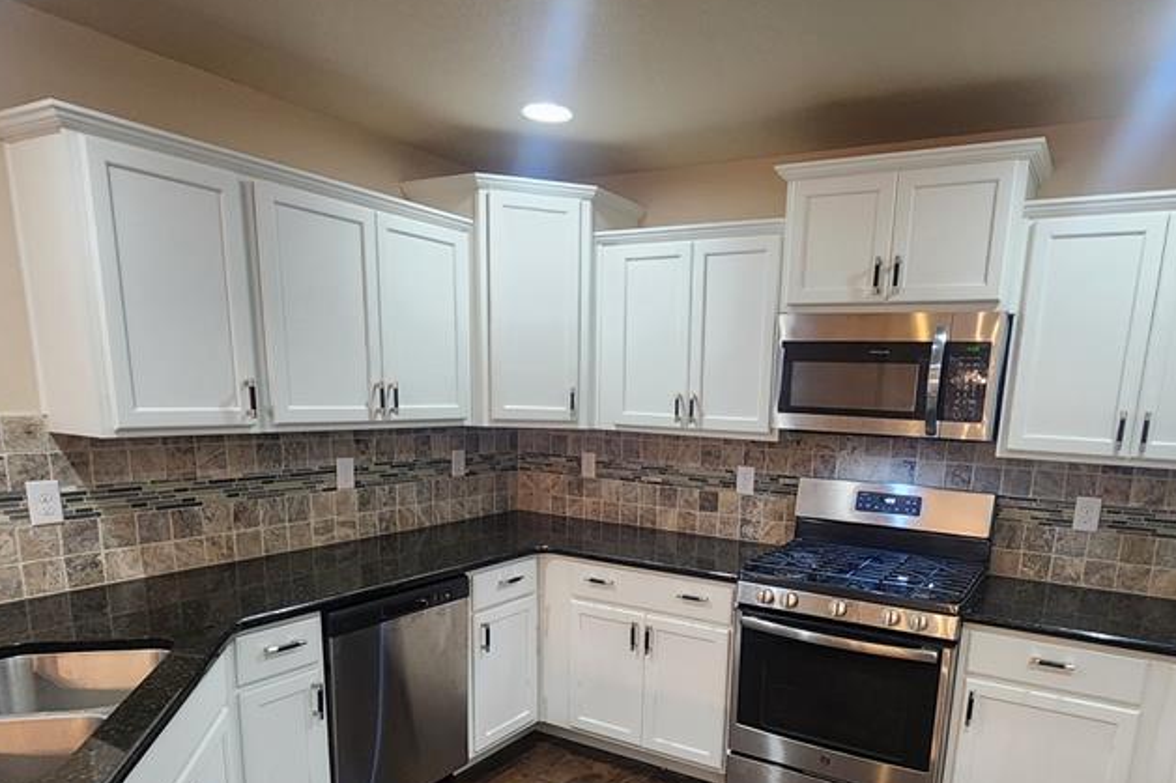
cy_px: 569
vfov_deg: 55.0
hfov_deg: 78.2
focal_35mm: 22
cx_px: 667
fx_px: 718
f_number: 2.2
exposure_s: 1/40
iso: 320
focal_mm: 2.2
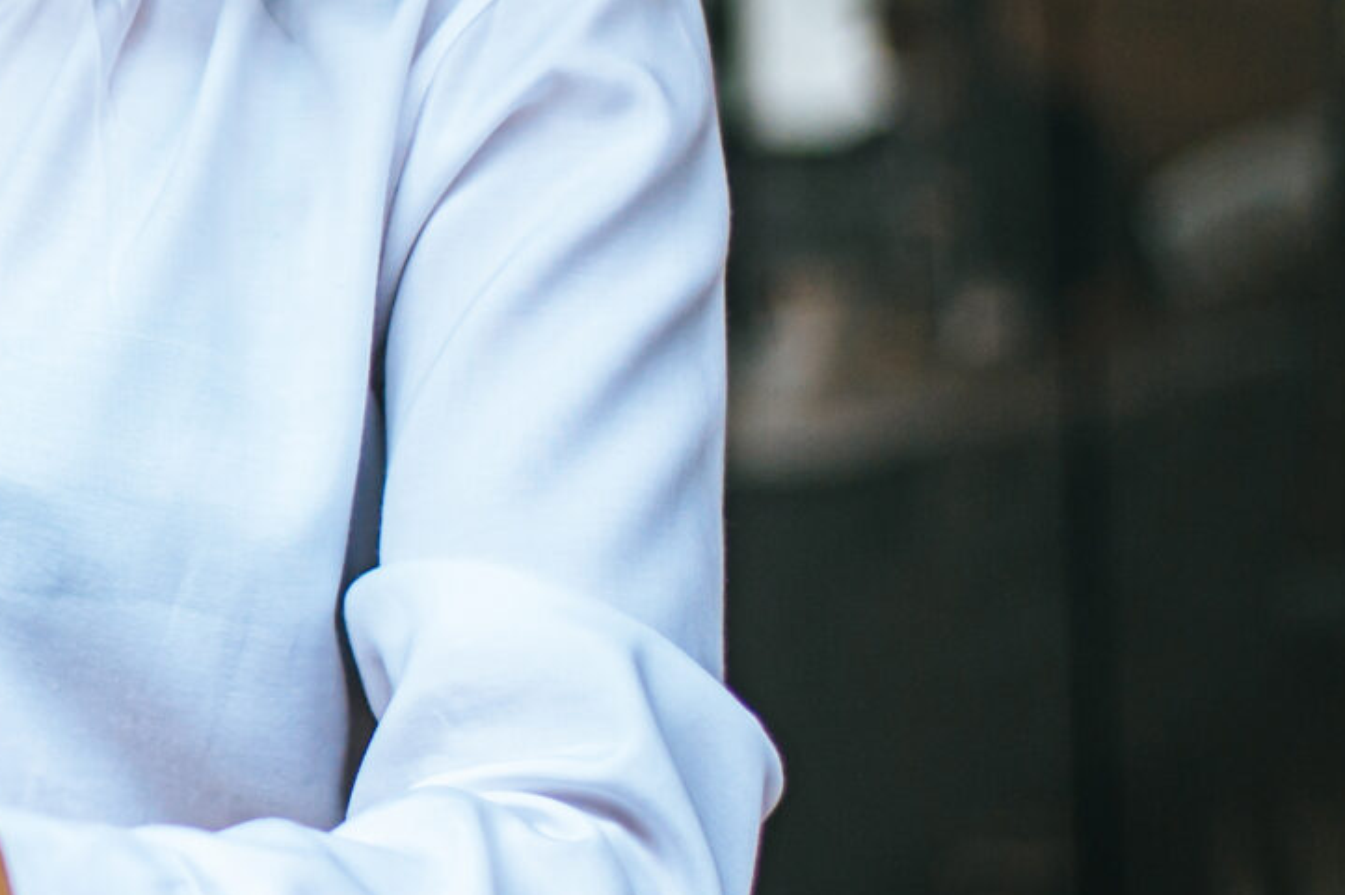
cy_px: 5
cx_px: -668
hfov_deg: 11.2
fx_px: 6608
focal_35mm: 177
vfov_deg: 7.7
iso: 400
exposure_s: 1/800
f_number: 1.8
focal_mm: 50
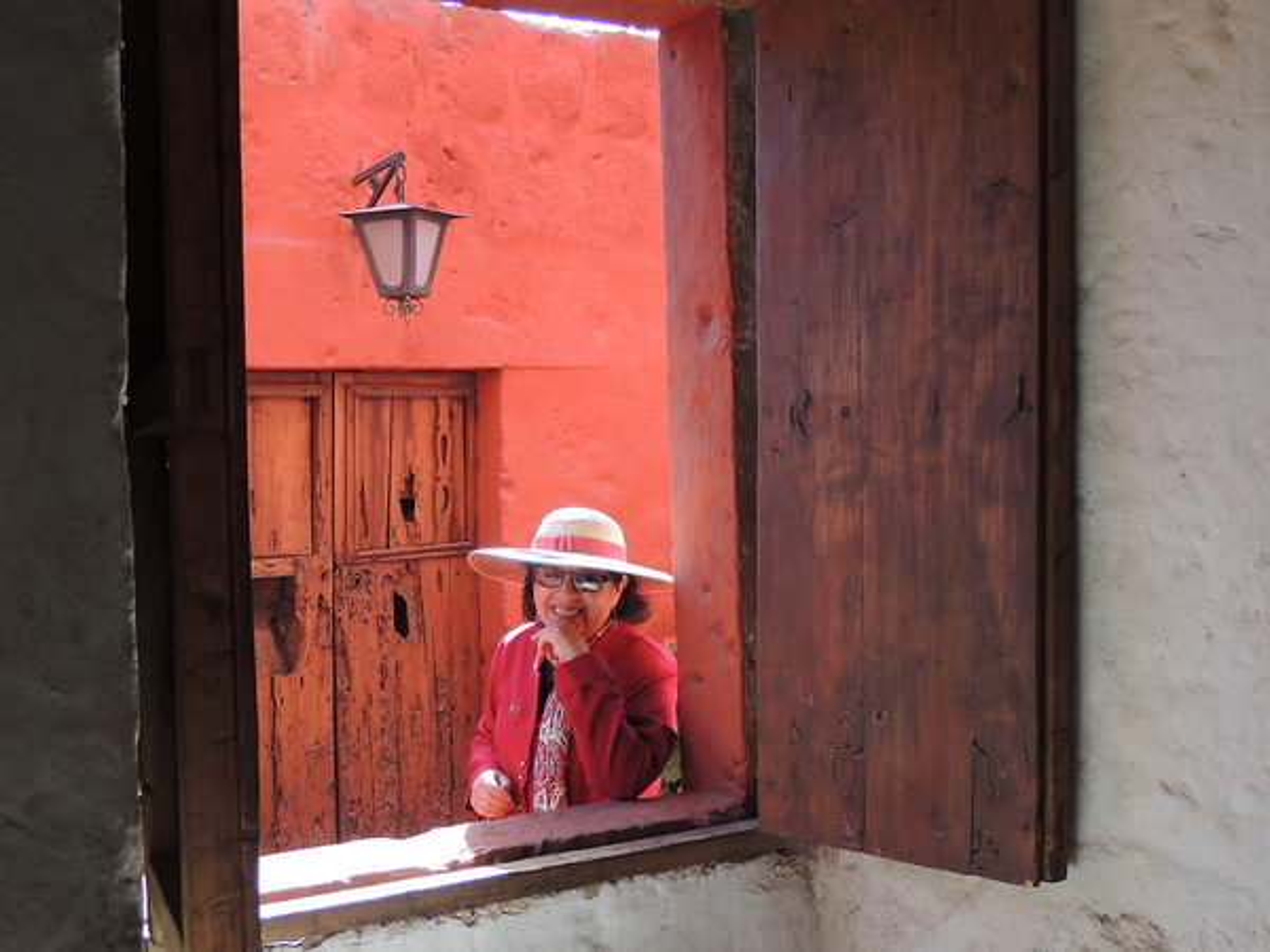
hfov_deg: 46.8
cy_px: 476
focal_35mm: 40
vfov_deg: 36.0
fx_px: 1468
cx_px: 635
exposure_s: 1/100
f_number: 3.3
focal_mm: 7.1
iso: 100
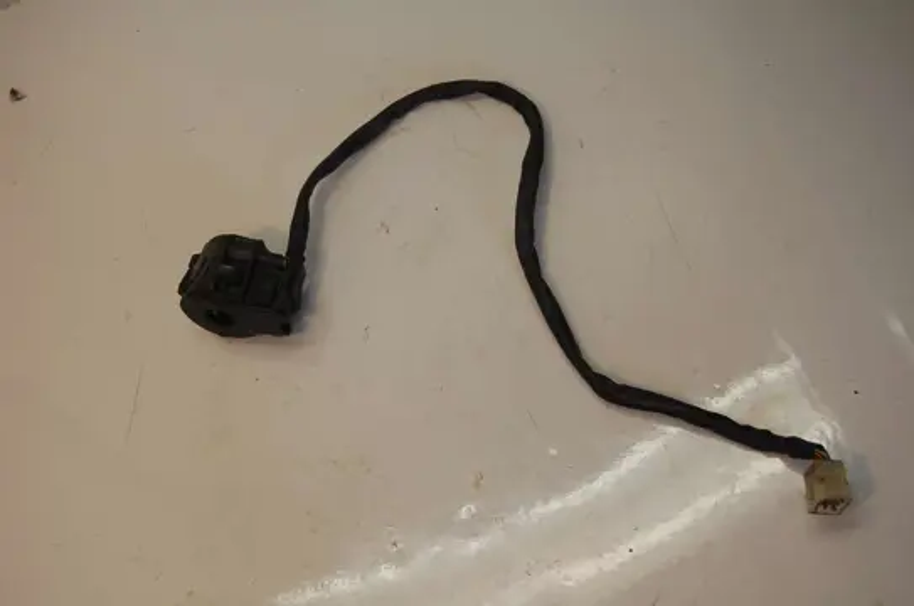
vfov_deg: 28.8
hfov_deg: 42.4
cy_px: 303
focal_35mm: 46
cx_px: 457
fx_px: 1178
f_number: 5.6
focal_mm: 31
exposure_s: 1/125
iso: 280
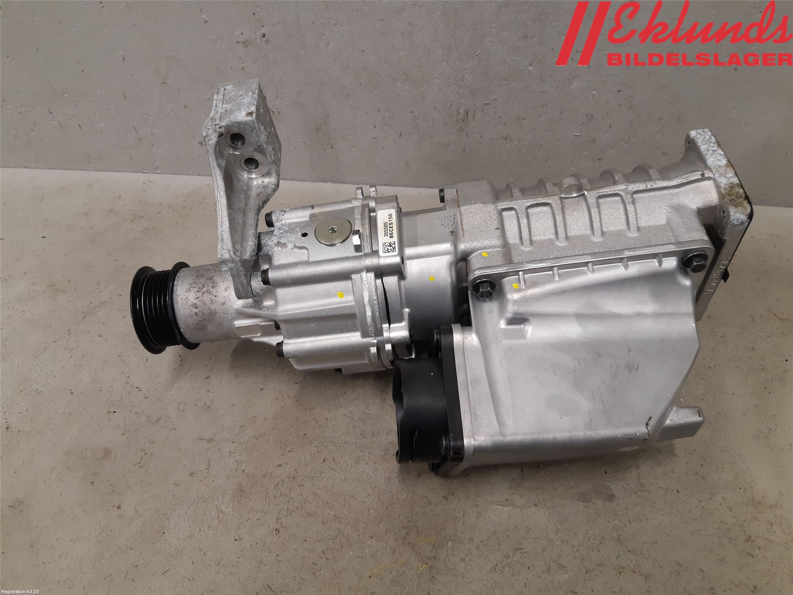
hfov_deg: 67.3
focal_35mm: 26
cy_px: 298
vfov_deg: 53.1
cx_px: 396
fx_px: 596
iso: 125
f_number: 1.7
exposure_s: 1/50
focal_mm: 3.93
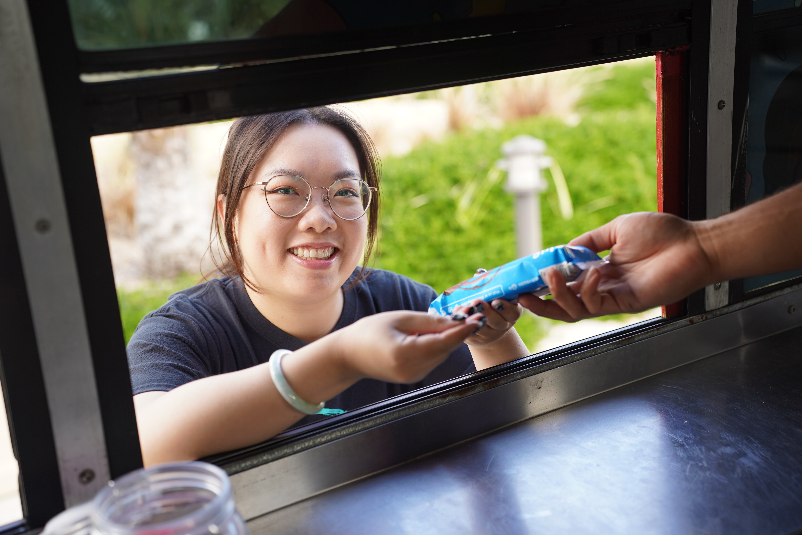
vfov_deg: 31.2
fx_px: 958
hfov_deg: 45.4
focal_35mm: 43
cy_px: 268
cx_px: 401
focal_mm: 43
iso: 100
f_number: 2.8
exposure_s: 1/100
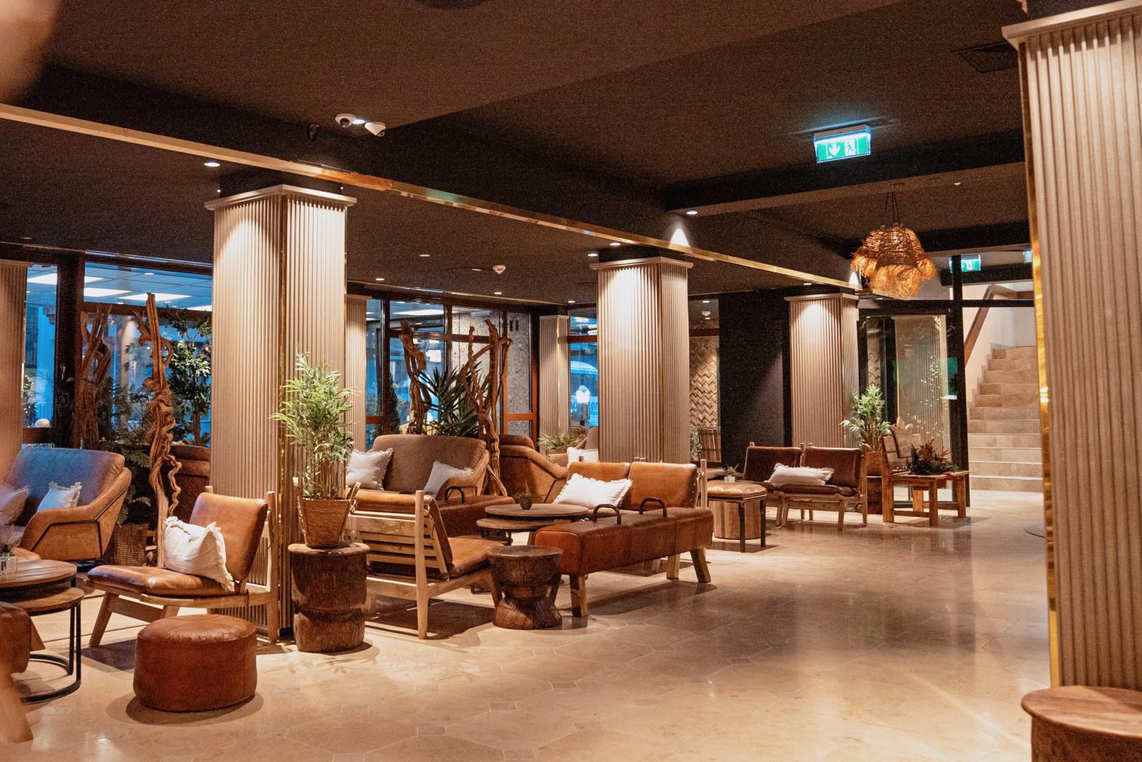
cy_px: 316
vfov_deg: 42.2
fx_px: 984
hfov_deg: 59.7
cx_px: 453
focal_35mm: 31
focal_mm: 24
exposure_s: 1/125
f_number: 2.8
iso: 1000
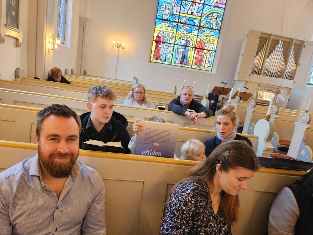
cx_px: 156
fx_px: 208
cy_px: 118
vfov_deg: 58.9
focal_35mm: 23
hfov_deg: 73.9
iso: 800
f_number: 1.8
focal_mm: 5.4
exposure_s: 1/100
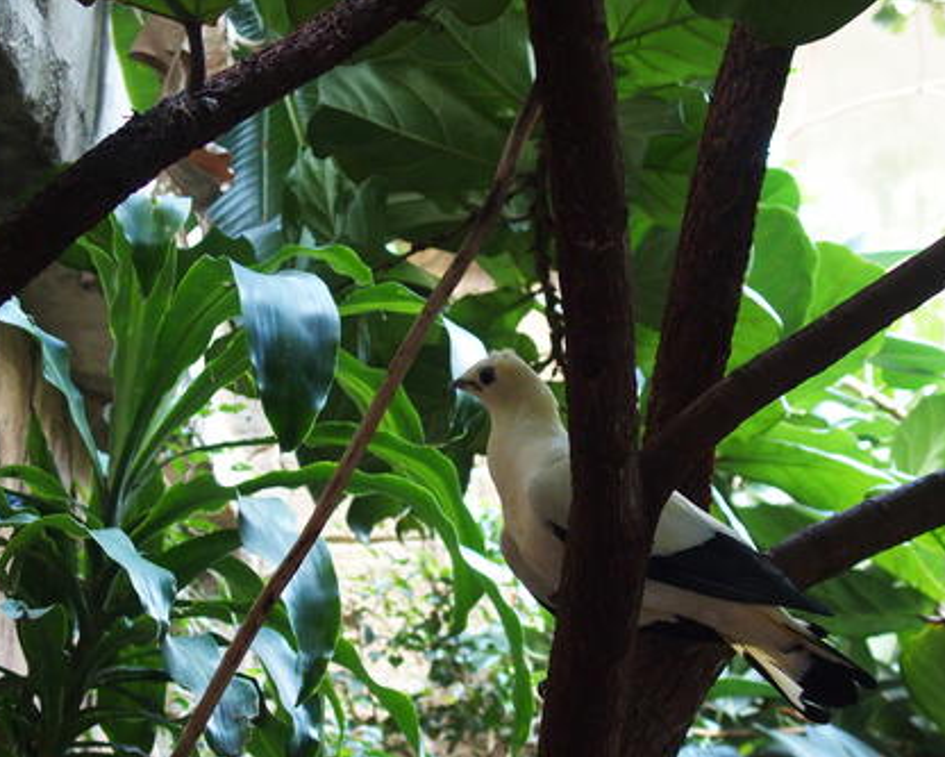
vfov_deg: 20.7
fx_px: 2070
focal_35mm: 74
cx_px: 482
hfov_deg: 25.7
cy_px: 380
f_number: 2.8
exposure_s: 1/60
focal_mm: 14.5
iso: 640
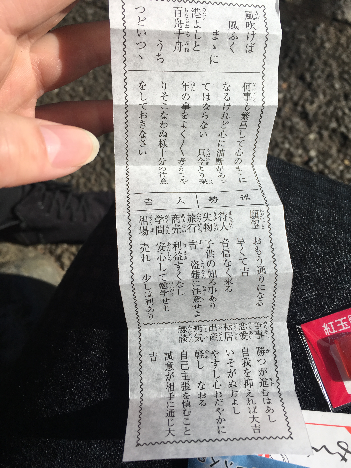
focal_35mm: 29
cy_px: 234
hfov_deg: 48.2
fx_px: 392
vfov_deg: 61.7
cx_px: 176
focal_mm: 4.15
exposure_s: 1/2262
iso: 25
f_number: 2.2
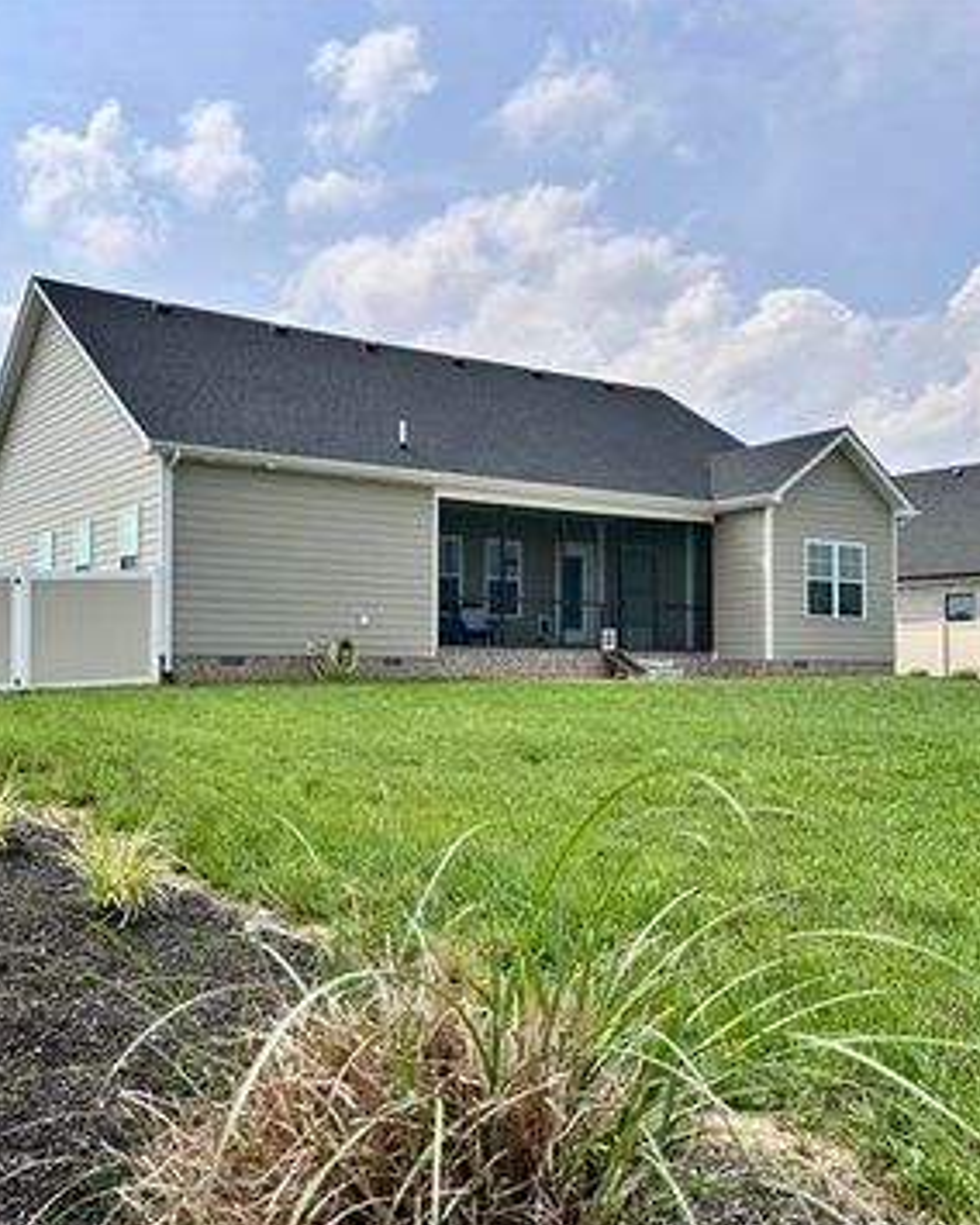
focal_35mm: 33
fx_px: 1196
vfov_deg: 54.2
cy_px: 640
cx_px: 393
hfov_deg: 44.3
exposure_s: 1/7576
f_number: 1.78
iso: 80
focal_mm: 6.86
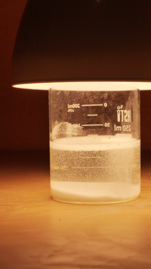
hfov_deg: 11.8
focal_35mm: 102
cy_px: 135
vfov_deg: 20.9
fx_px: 726
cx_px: 109
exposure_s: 1/640
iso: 800
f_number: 6.3
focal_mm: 35
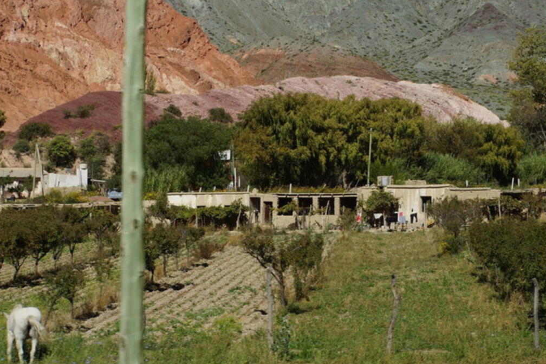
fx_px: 1107
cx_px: 360
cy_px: 83
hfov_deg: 27.6
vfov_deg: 18.5
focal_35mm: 73
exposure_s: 1/125
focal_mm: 31.1
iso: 100
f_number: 6.3
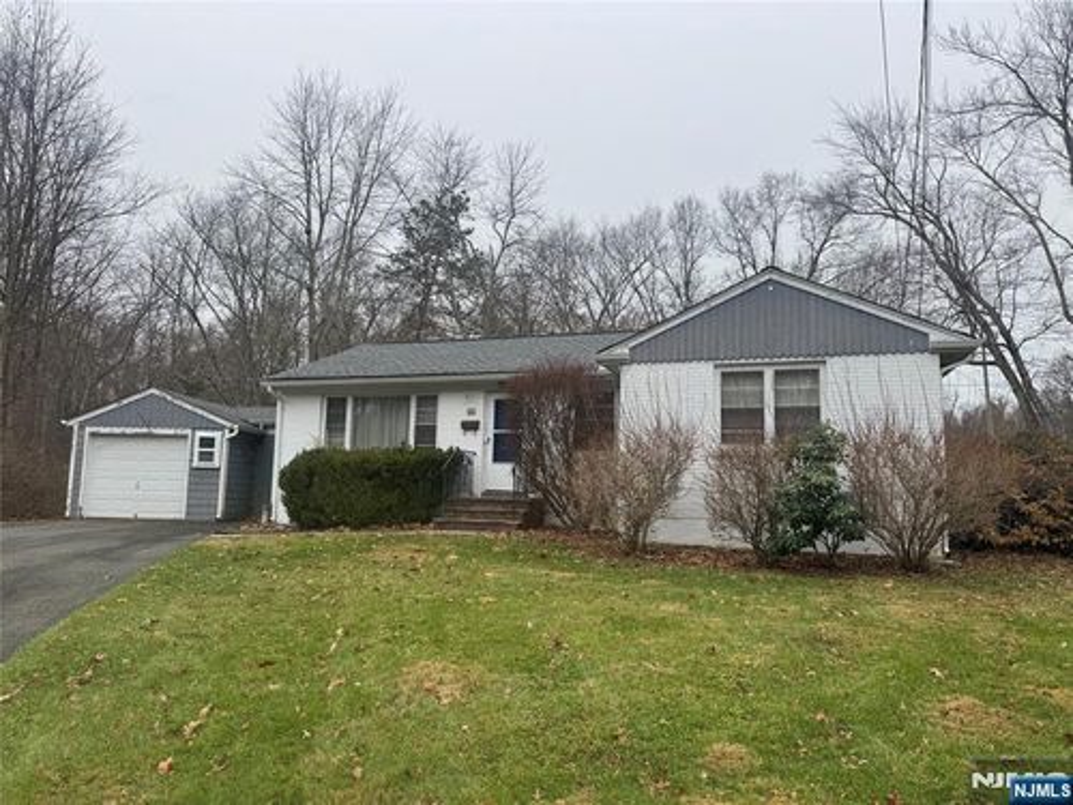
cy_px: 402
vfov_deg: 56.8
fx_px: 744
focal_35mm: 24
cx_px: 536
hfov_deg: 71.6
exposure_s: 1/995
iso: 80
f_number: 1.78
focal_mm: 6.76
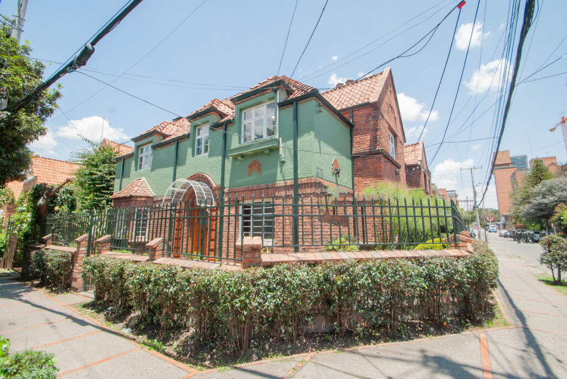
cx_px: 284
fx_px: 236
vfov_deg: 77.5
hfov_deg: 100.3
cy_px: 190
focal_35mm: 15
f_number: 8
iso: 100
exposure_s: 1/400
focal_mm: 10
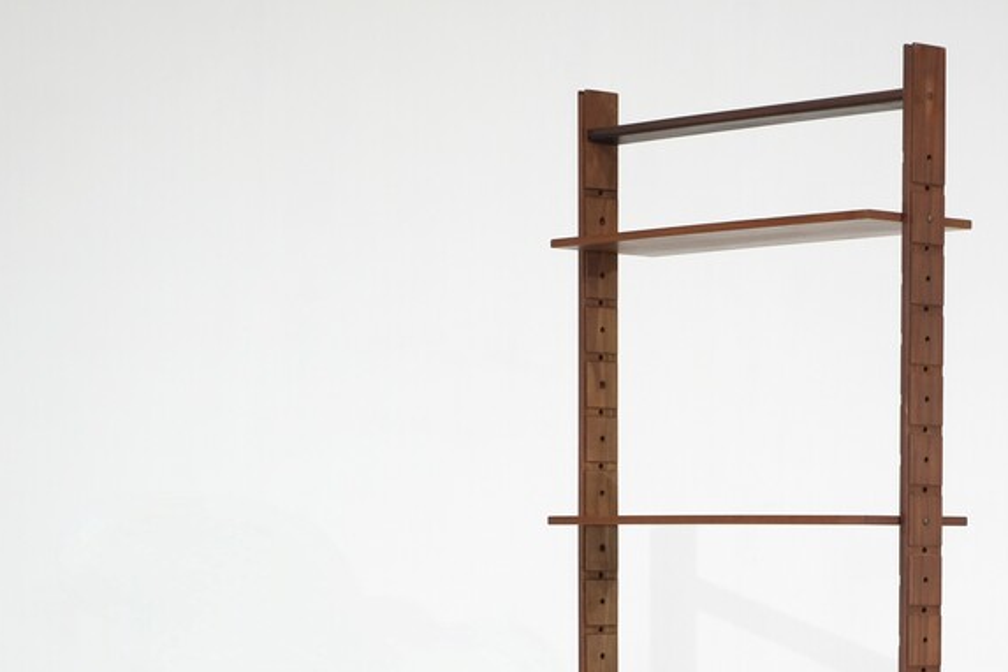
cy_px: 660
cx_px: 792
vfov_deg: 12.2
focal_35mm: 111
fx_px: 3108
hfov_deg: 18.3
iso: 800
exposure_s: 1/100
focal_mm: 35
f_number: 5.6
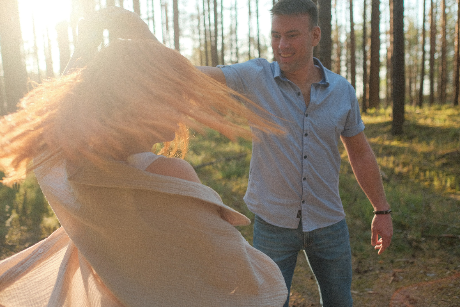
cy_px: 154
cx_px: 230
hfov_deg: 54.4
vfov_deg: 37.9
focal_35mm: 35
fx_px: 447
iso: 640
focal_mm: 23
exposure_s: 1/750
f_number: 2.2
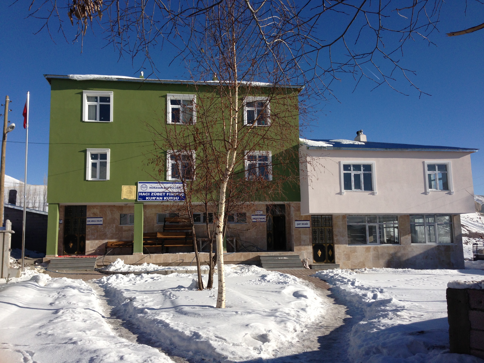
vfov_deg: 42.9
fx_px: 461
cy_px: 182
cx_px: 242
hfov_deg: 55.4
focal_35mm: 33
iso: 50
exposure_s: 1/2463
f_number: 2.4
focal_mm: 4.13
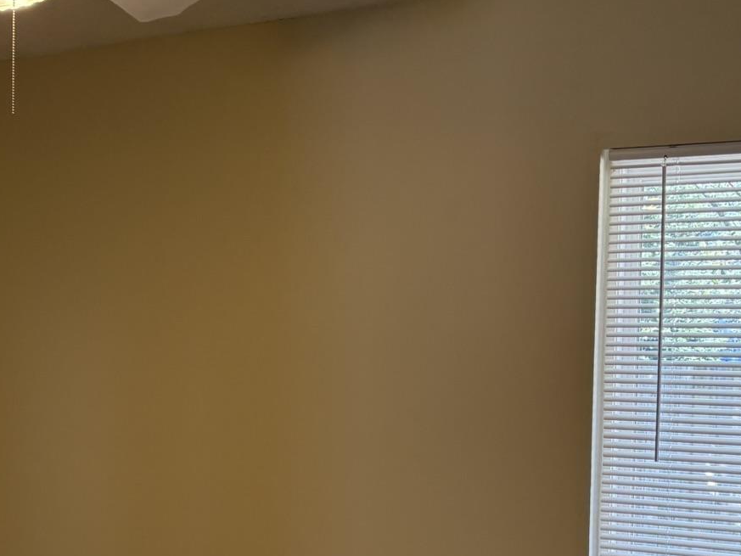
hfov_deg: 31.3
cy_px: 378
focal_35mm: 61
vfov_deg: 23.9
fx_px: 1306
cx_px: 210
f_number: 1.6
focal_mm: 5.96
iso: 125
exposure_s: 1/155
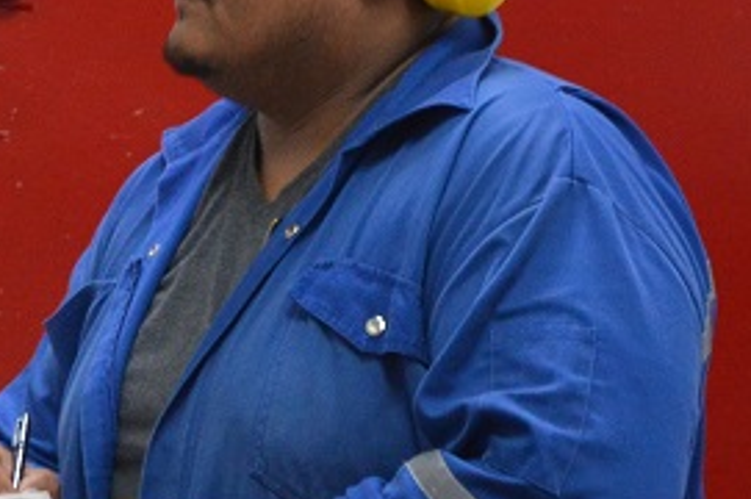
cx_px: -352
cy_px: 330
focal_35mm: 354
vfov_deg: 3.9
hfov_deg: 5.8
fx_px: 7376
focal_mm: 52
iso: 1250
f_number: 5.6
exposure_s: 1/30
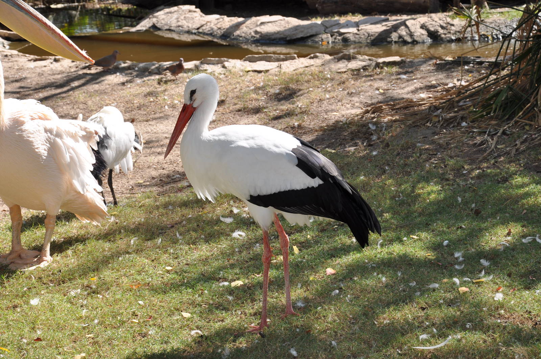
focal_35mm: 120
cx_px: 270
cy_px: 180
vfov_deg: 11.4
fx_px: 1801
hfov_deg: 17.1
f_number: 10
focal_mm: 80
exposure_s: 1/200
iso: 200
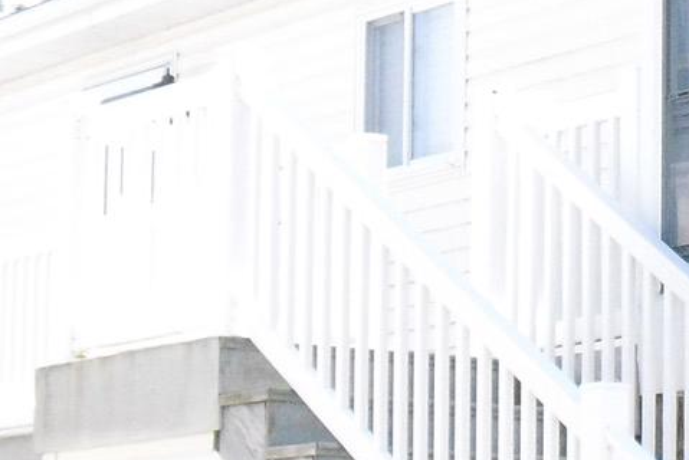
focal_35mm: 160
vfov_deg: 8.6
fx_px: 3064
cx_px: 978
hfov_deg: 12.3
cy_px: 83
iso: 400
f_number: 7.8
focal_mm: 6.3
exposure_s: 1/250
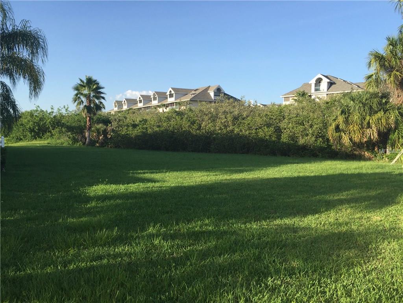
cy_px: 152
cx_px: 202
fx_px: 338
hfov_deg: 61.7
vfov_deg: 48.2
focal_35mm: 29
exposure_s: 1/1099
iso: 32
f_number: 2.2
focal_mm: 4.15
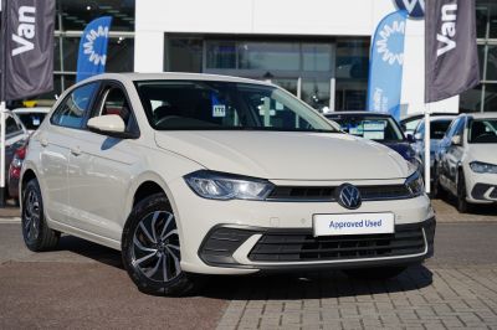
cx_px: 248
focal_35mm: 65
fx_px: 902
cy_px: 165
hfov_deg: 30.8
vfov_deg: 20.8
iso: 100
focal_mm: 65.4
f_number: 4.5
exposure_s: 1/640
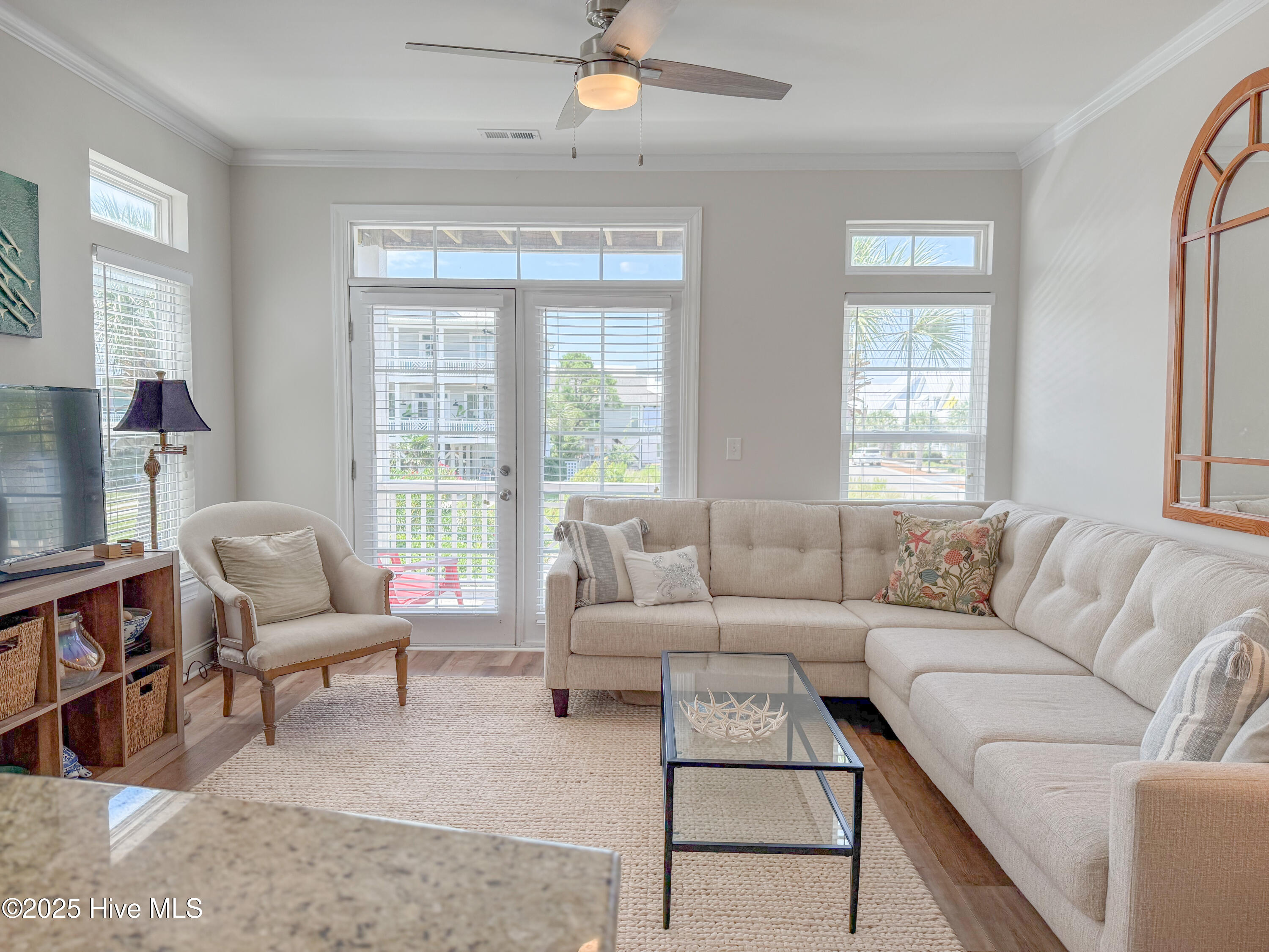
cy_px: 476
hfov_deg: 71.6
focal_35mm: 24
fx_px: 880
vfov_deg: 56.8
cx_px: 634
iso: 100
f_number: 1.8
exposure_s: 1/640
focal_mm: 6.76
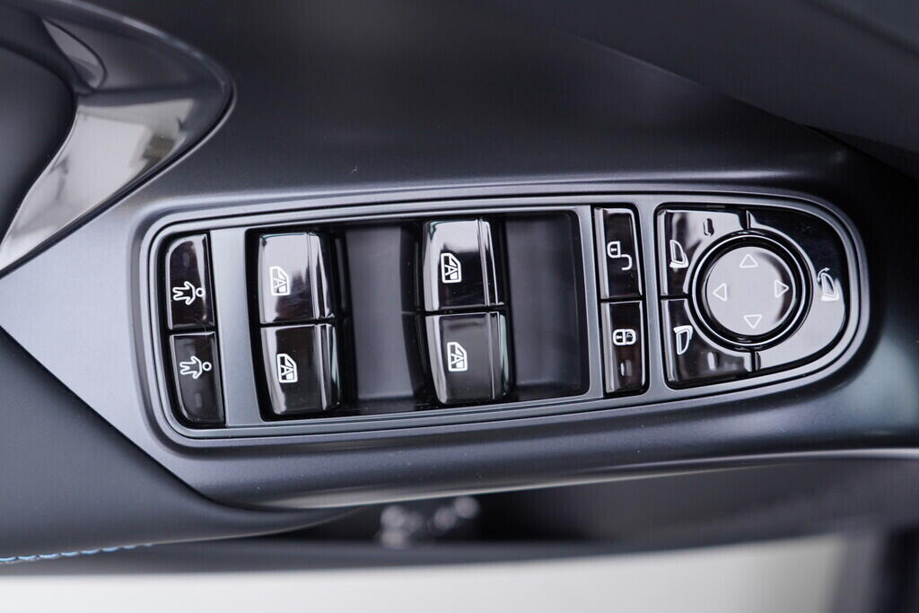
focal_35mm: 36
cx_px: 460
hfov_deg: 53.1
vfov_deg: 36.9
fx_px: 919
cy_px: 306
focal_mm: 24
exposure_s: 1/40
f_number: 2.8
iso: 200
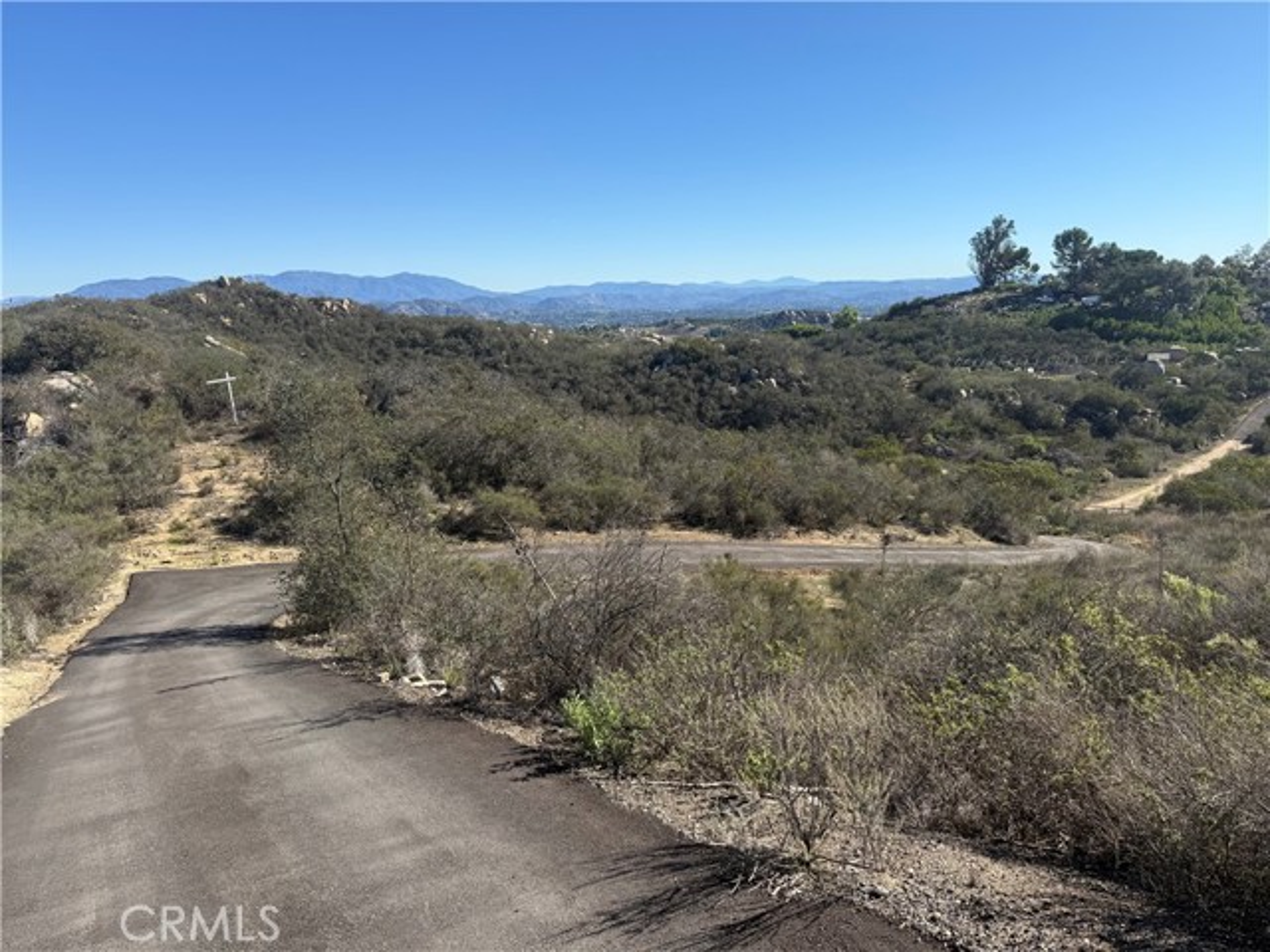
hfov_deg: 71.6
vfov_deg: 56.8
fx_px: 881
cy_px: 476
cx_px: 635
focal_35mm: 24
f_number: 1.78
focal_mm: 6.76
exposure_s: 1/3425
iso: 80
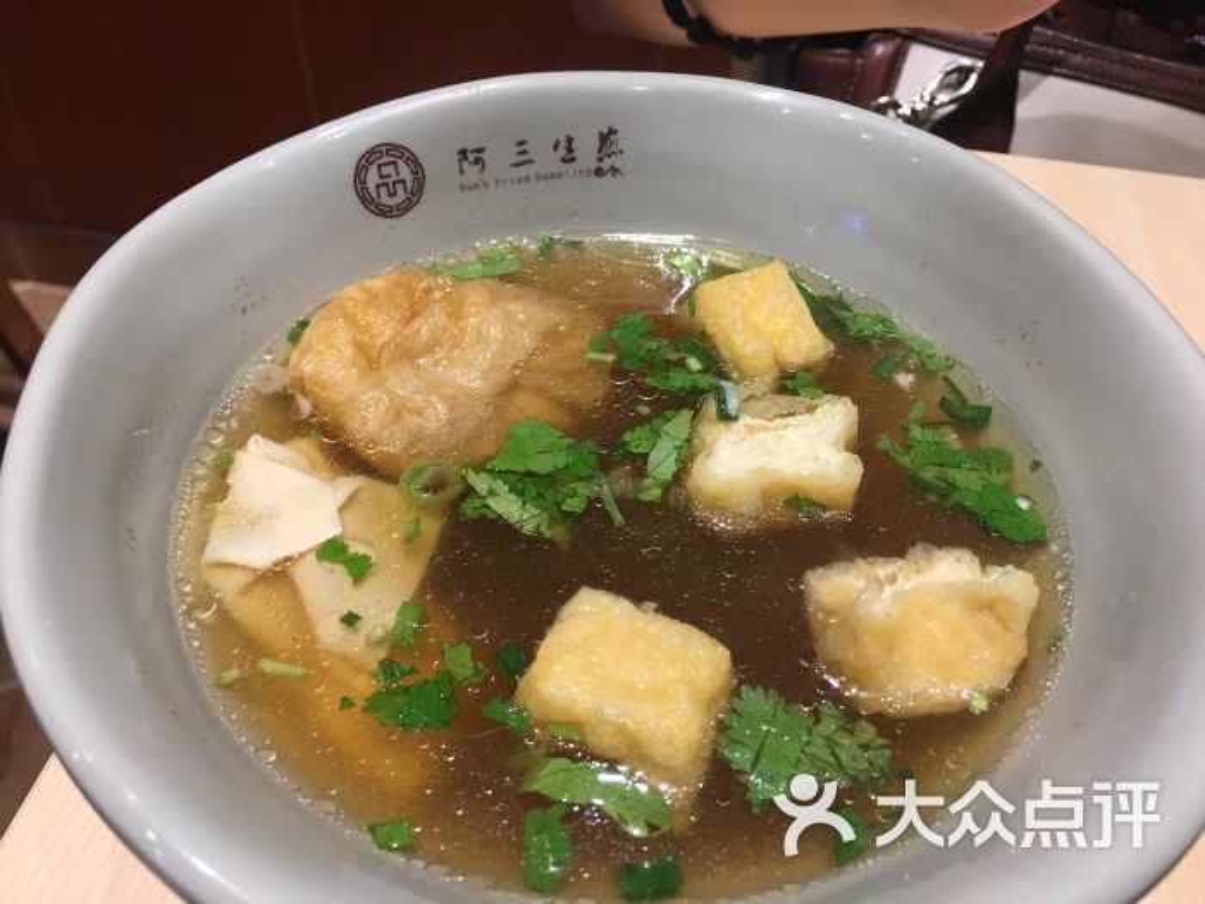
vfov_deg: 48.2
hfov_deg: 61.7
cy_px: 452
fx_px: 1010
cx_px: 602
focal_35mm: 29
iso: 50
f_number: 2.2
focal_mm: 4.15
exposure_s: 1/33
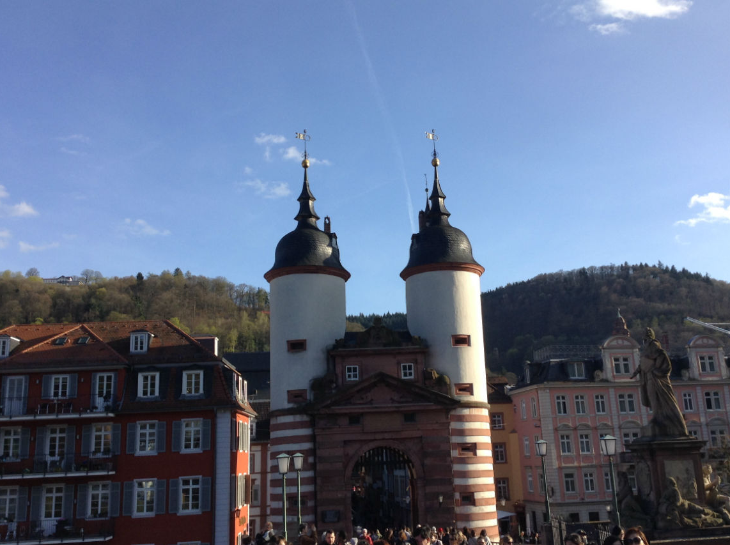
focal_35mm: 37
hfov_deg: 50.2
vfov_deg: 38.6
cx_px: 391
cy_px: 285
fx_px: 779
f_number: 2.4
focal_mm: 3.3
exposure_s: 1/623
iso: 25
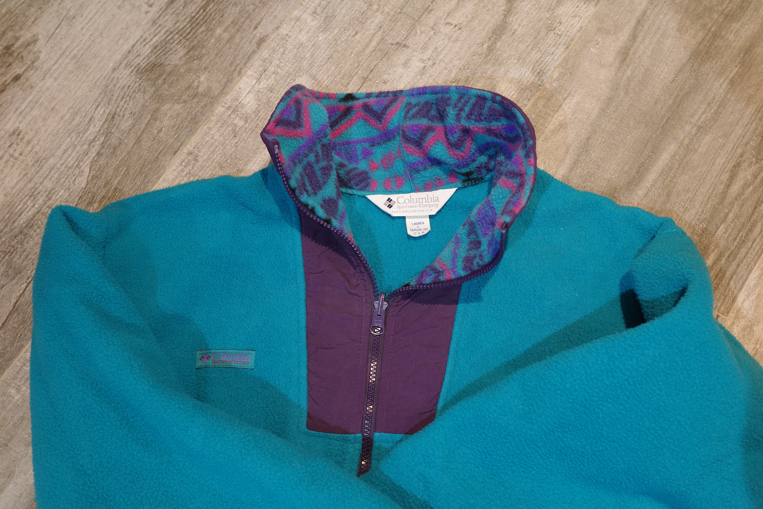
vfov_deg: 33.4
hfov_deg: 48.5
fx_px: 848
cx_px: 382
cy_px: 254
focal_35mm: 40
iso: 400
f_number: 3.5
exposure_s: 1/6
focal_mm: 26
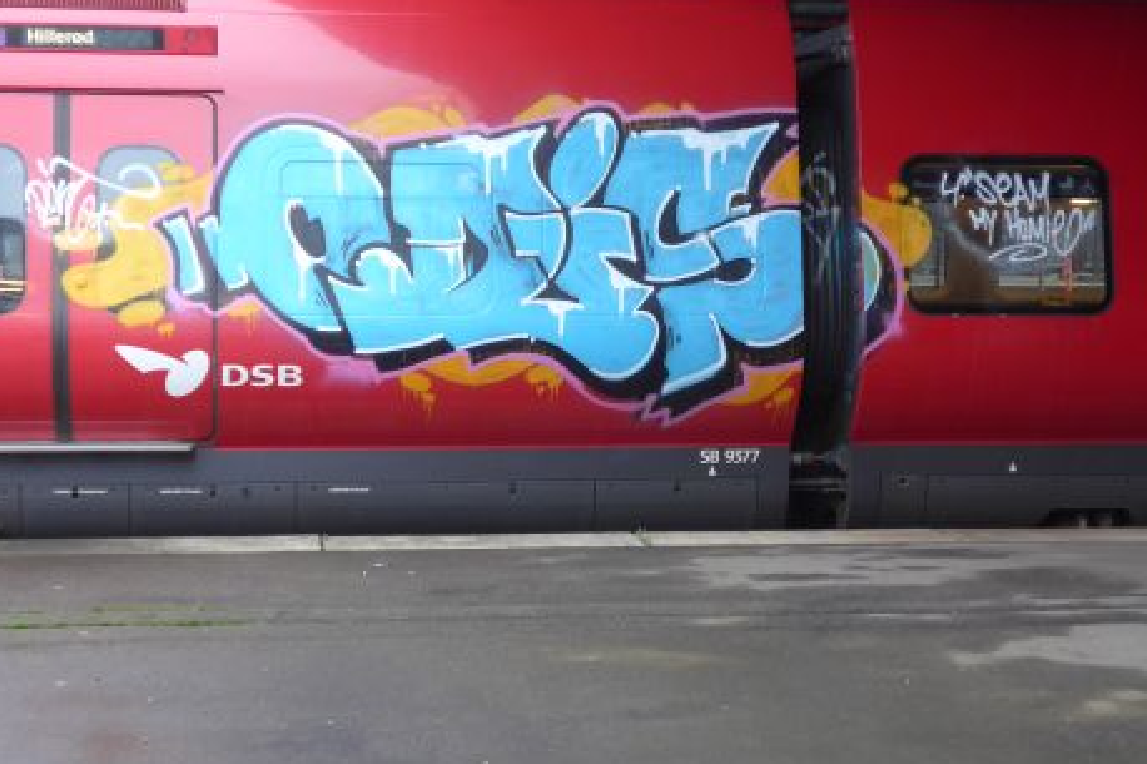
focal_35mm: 67
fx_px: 2134
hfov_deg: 30.1
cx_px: 533
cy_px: 379
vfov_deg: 20.3
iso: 400
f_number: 3.5
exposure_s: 1/40
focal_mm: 12
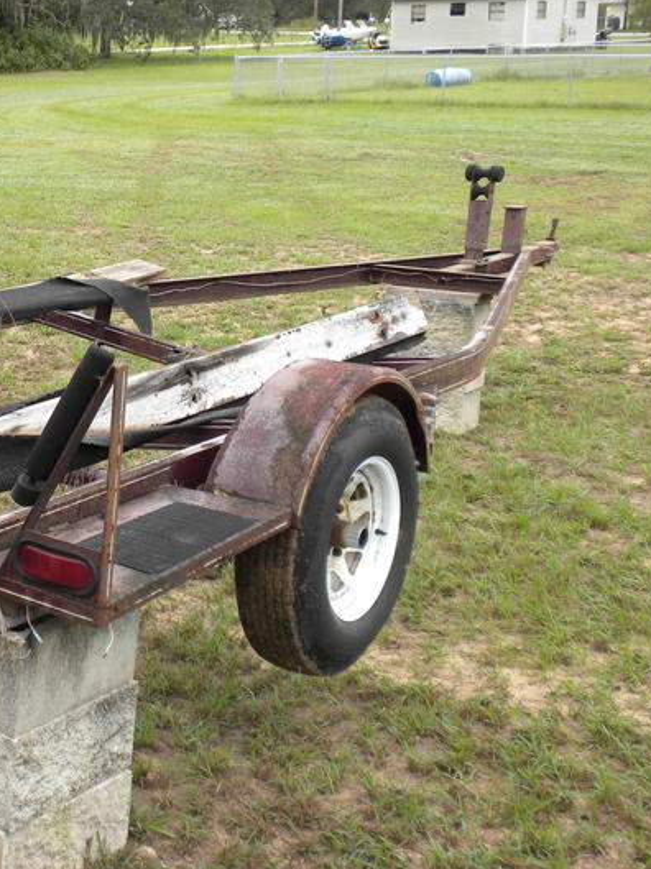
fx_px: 1582
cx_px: 18
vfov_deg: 30.7
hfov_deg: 22.5
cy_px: 387
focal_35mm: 63
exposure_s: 1/99.3
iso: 64
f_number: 3.5
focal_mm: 6.6
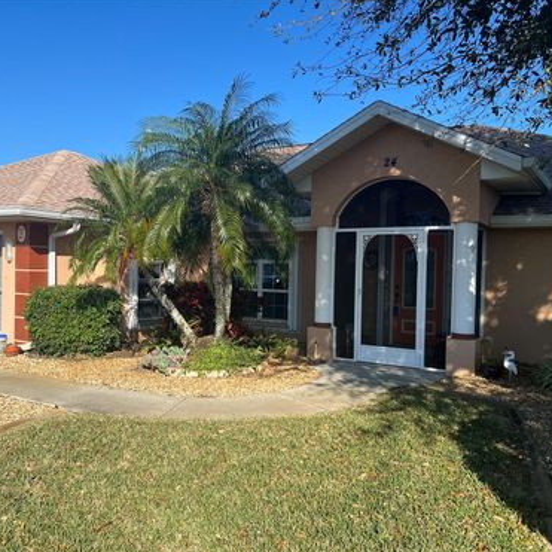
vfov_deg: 52.5
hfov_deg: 52.4
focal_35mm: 31
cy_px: 276
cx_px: 248
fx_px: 559
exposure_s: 1/3257
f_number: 1.5
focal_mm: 5.7
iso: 50
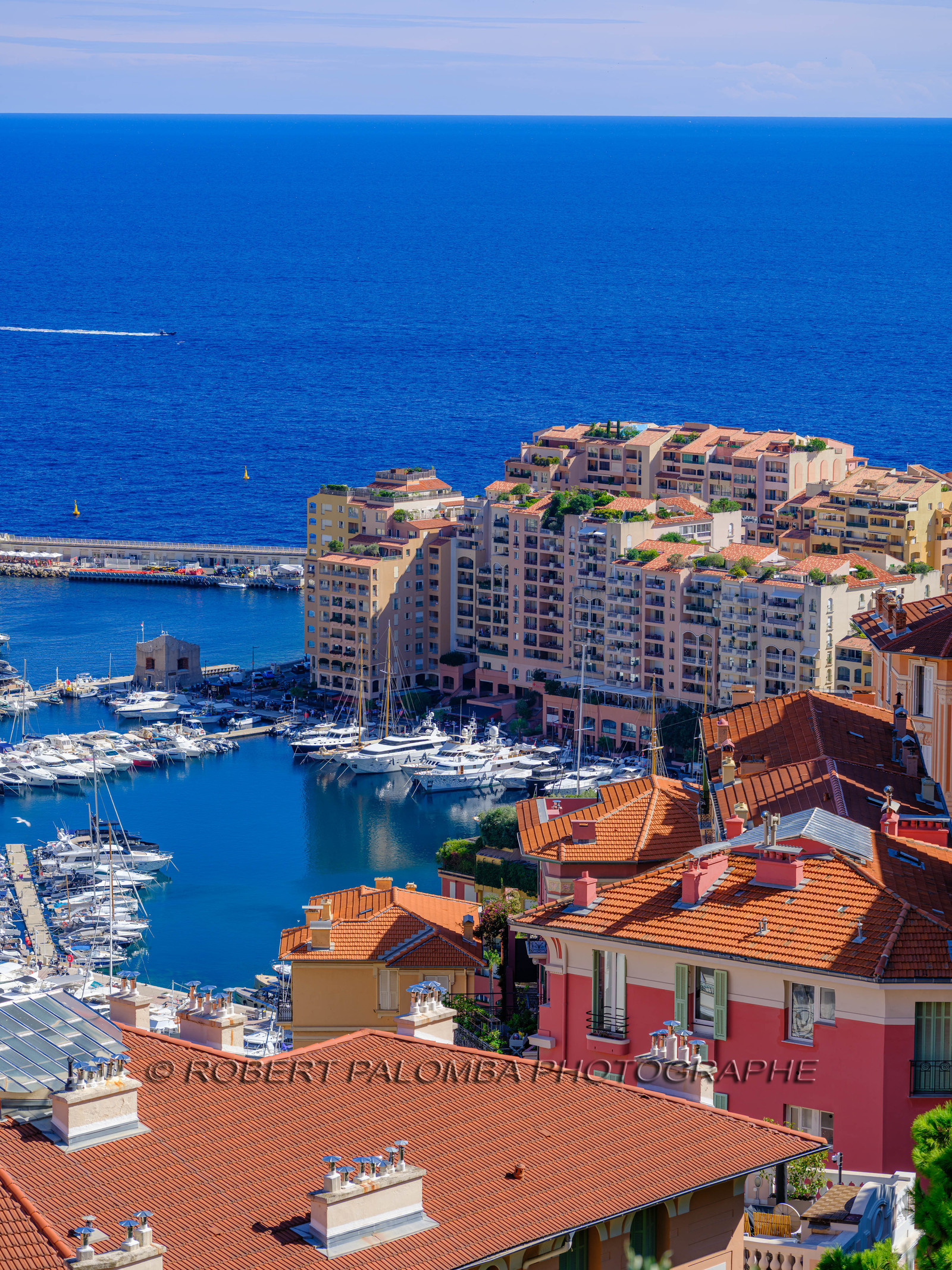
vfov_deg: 20.0
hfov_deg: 15.1
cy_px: 635
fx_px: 3593
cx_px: 476
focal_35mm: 98
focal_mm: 123.8
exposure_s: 1/60
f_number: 8
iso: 200
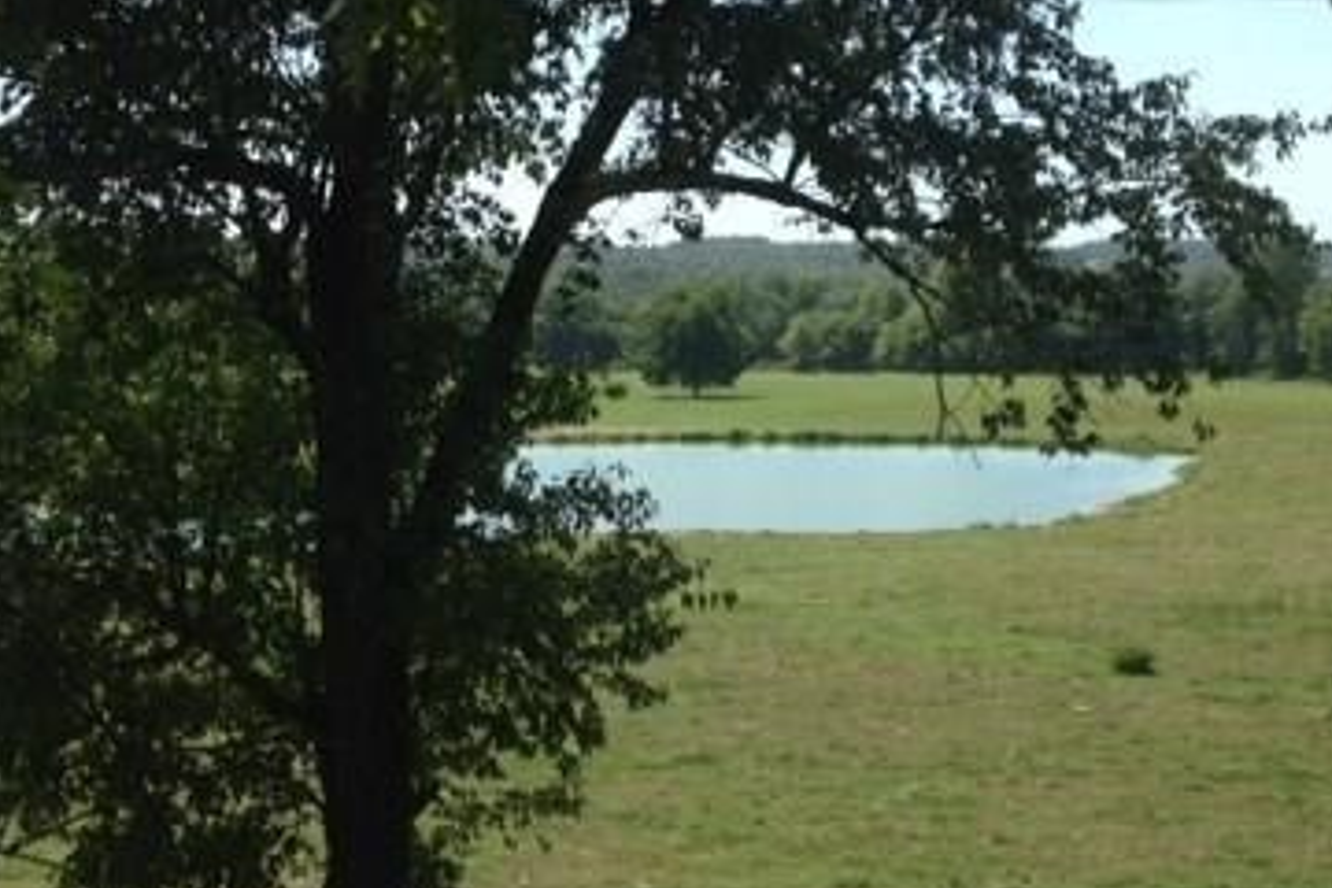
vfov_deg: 22.2
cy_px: 500
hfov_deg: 32.8
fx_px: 2257
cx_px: 562
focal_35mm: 61
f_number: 2.4
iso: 50
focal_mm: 4.12
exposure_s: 1/834
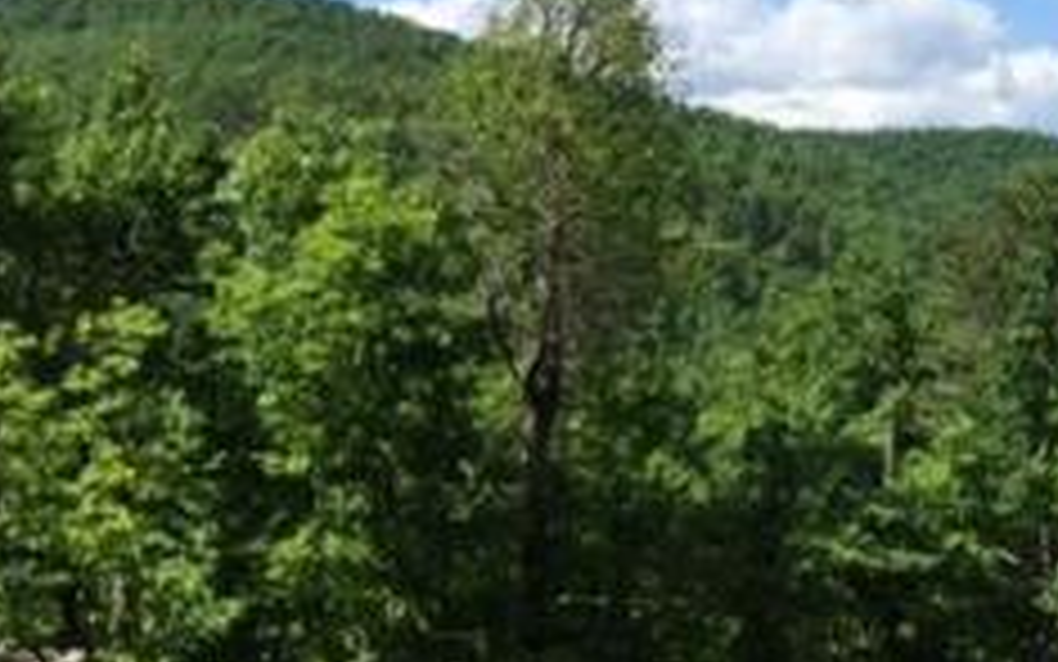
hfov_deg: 26.4
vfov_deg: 17.1
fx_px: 2192
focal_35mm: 76
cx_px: 914
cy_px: 446
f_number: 2.2
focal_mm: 4.15
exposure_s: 1/1464
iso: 32
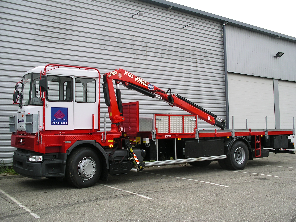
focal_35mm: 37
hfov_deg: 50.2
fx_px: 316
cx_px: 148
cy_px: 111
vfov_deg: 38.6
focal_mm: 7.8
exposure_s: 1/242
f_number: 3.5
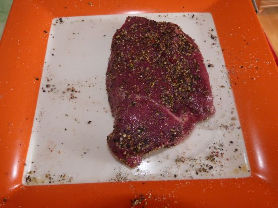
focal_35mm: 25
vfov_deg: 54.9
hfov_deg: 69.4
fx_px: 201
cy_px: 104
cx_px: 139
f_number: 2.8
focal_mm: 4.5
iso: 500
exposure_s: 1/60
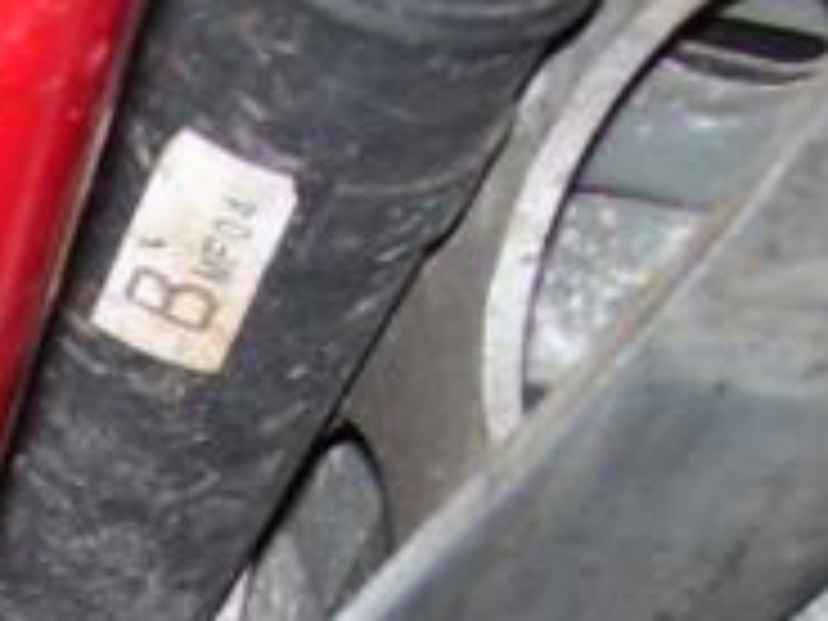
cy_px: 1472
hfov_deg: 9.3
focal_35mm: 198
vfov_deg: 7.1
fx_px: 4736
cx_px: -855
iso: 80
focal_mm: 6
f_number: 2.7
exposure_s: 1/60
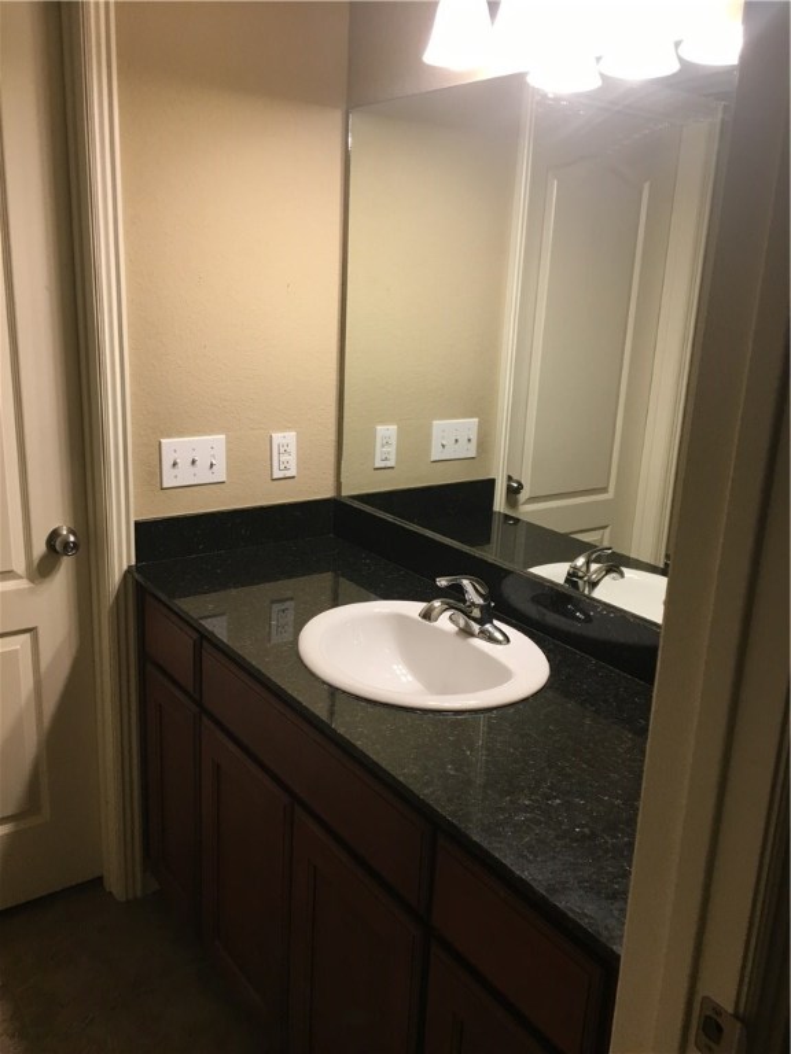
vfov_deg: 61.7
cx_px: 396
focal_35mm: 29
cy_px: 527
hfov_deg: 48.2
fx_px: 884
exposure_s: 1/30
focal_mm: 4.15
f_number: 2.2
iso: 40
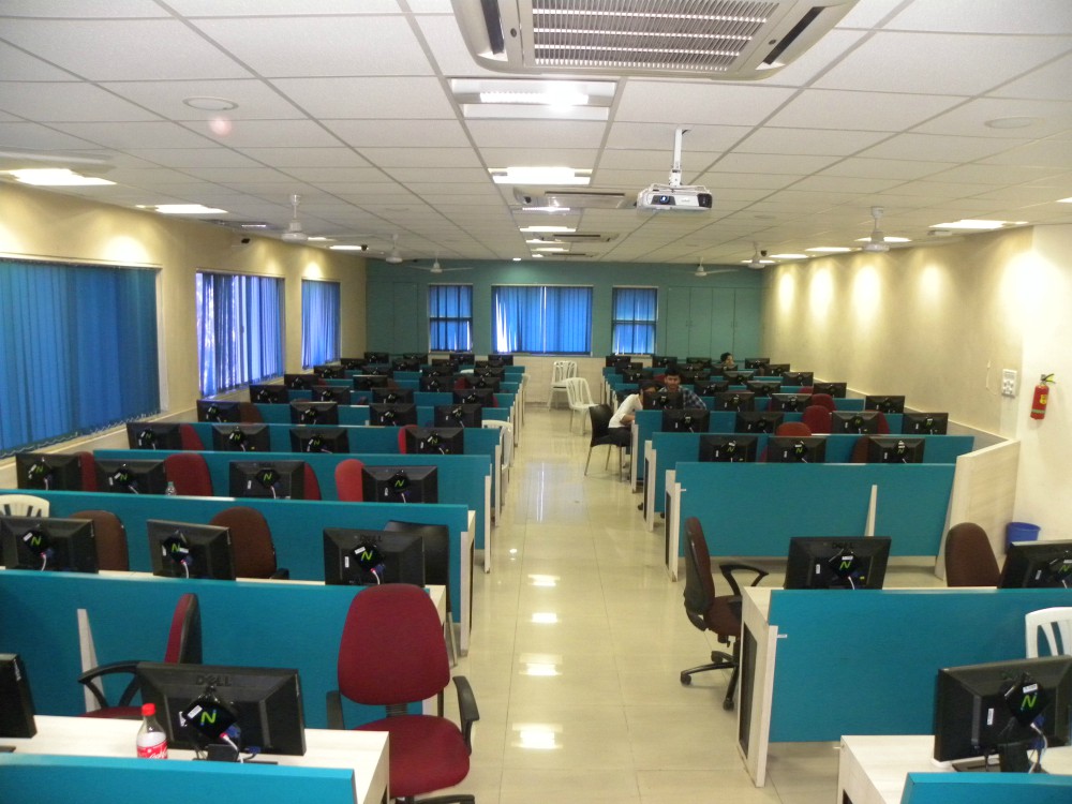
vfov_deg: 53.1
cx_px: 536
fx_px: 805
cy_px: 402
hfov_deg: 67.3
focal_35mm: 26
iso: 400
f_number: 2.8
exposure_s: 1/30
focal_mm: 4.6
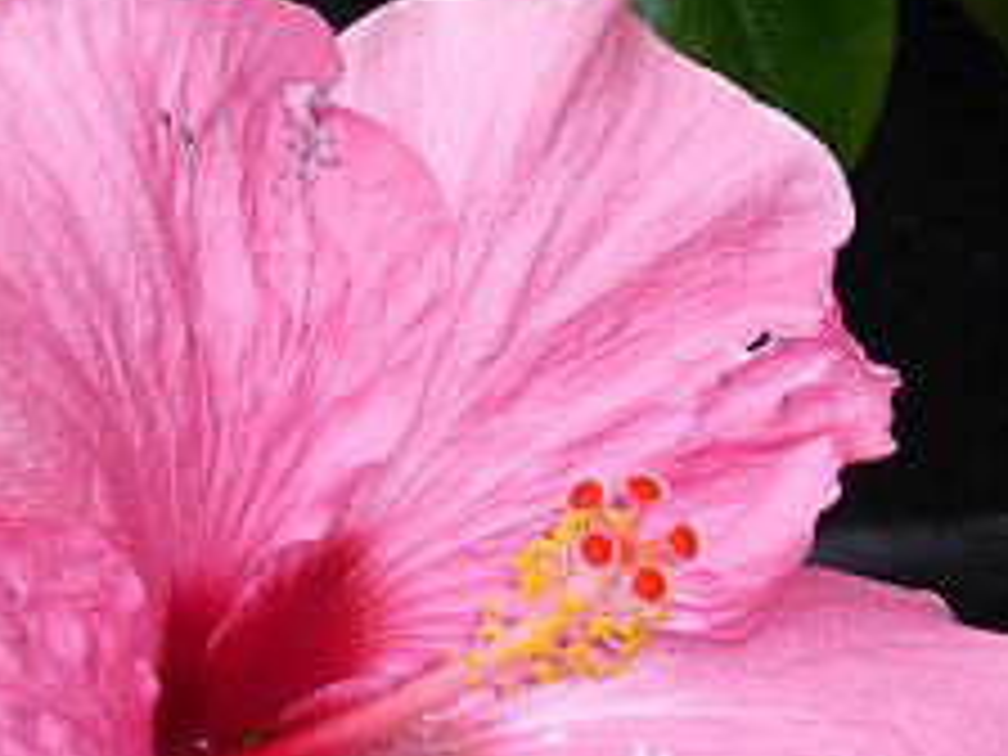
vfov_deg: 2.0
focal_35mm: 733
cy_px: 756
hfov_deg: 2.7
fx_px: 21345
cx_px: 459
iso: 320
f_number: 5.6
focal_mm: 41.4
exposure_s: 1/60
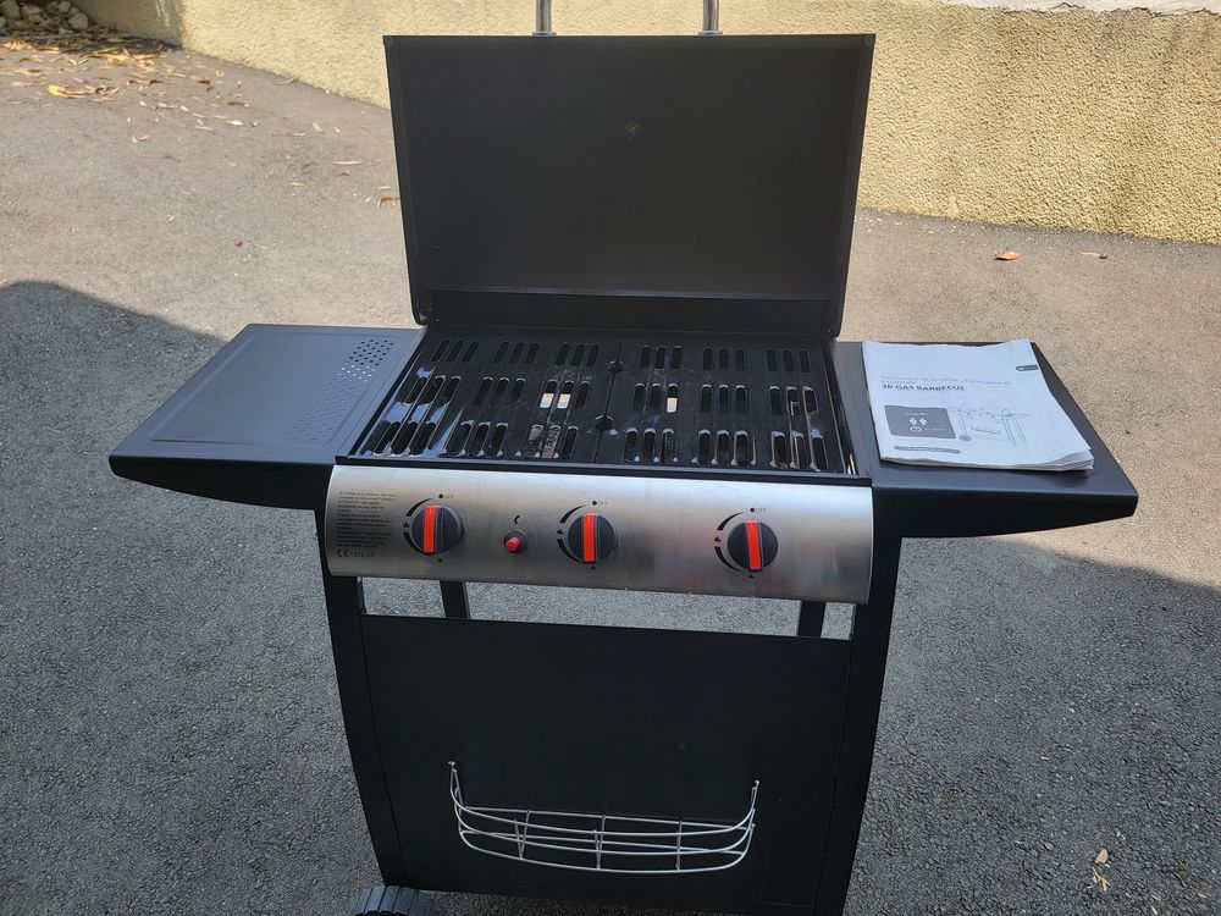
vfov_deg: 56.8
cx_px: 610
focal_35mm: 24
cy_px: 458
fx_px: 847
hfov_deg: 71.6
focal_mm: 6.7
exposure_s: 1/267
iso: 16
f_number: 1.8
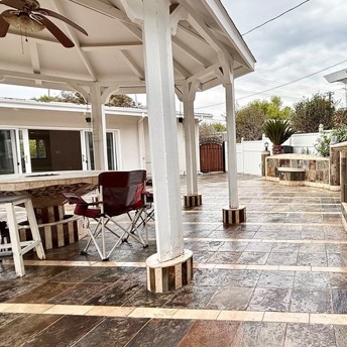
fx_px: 261
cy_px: 168
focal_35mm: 23
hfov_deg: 59.3
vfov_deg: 67.2
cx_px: 300
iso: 50
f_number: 2.2
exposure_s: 1/607
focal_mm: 2.22
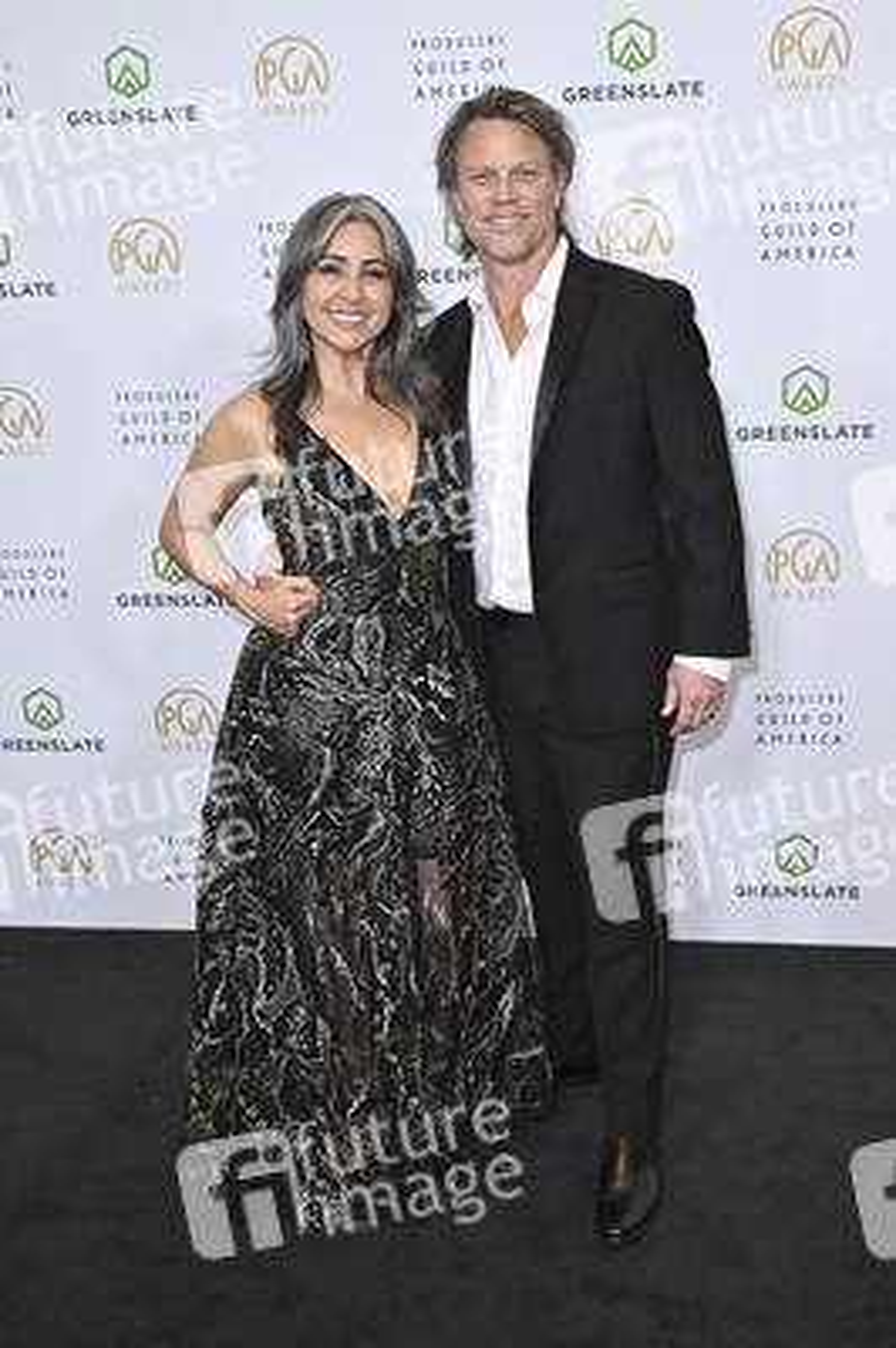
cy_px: 674
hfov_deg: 35.9
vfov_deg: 51.9
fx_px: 1384
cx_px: 448
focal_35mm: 37
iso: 2000
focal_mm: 37
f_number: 5.6
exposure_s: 1/320
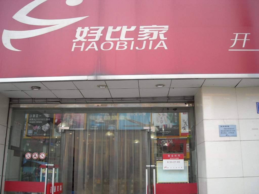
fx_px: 262
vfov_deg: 40.7
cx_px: 130
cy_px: 97
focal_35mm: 35
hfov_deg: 52.6
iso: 64
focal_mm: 5.7
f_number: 2.8
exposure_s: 1/176
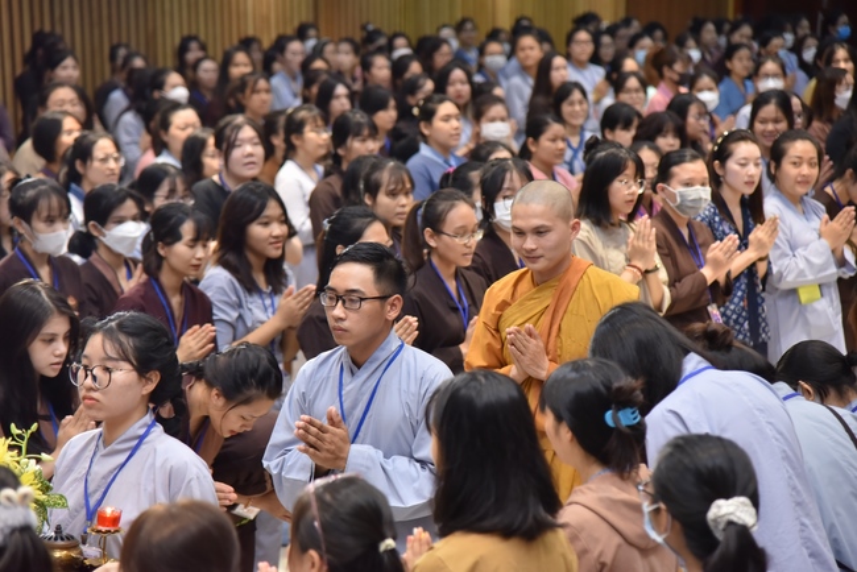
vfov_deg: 13.1
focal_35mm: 105
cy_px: 286
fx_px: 2501
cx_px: 428
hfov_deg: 19.4
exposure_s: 1/125
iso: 1600
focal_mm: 105
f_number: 4
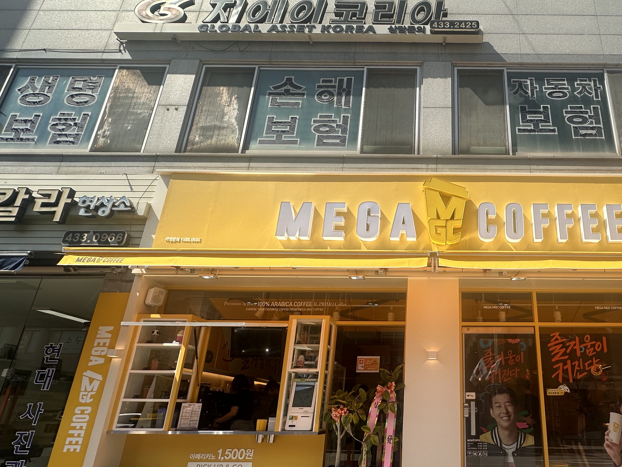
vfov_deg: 62.5
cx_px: 445
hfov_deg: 74.8
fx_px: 377
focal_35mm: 21
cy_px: 295
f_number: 2.2
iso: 40
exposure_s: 1/1319
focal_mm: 2.22
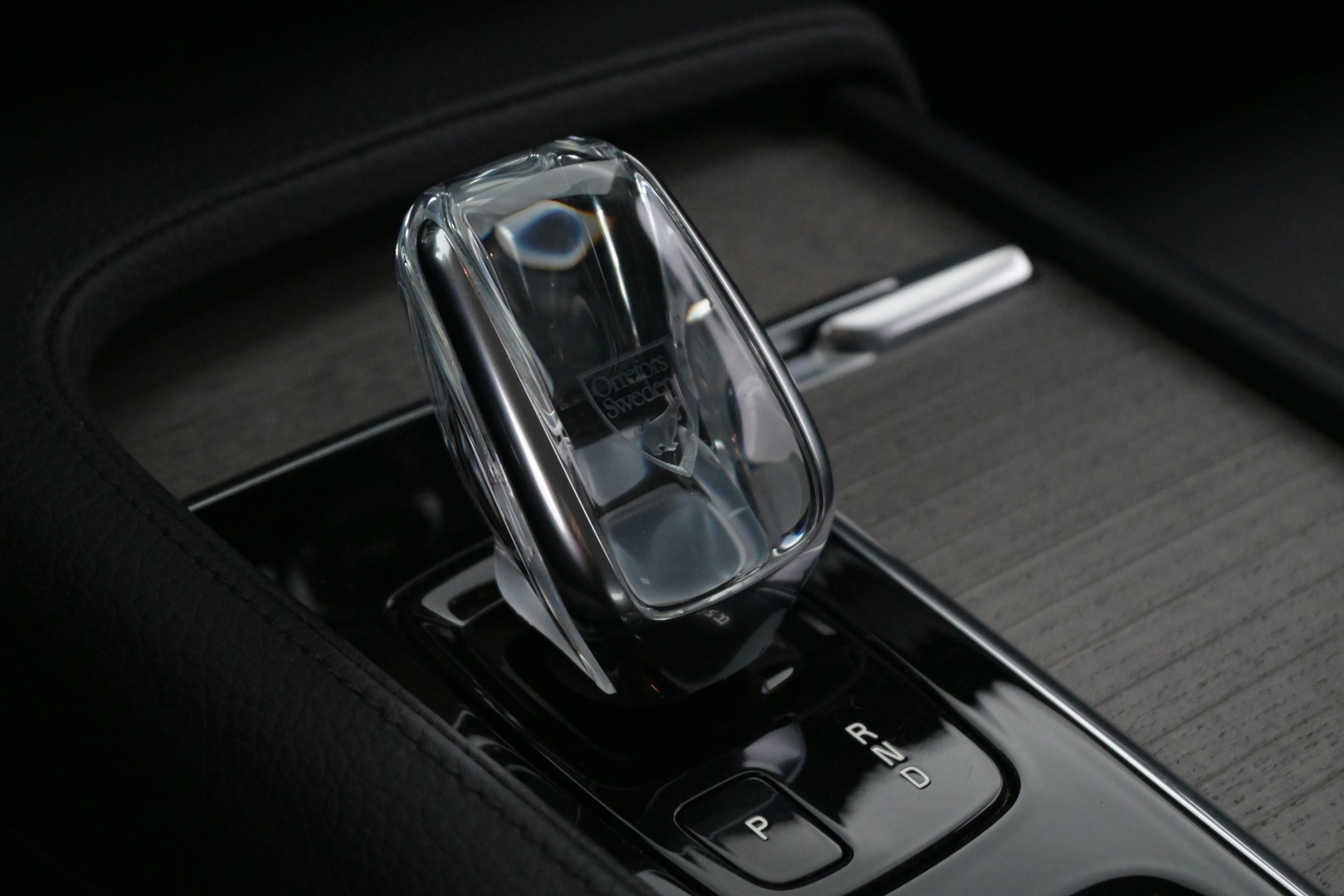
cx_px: 672
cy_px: 448
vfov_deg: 20.6
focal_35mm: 66
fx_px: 2464
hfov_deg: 30.5
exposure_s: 1/80
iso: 5600
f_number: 6
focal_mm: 44
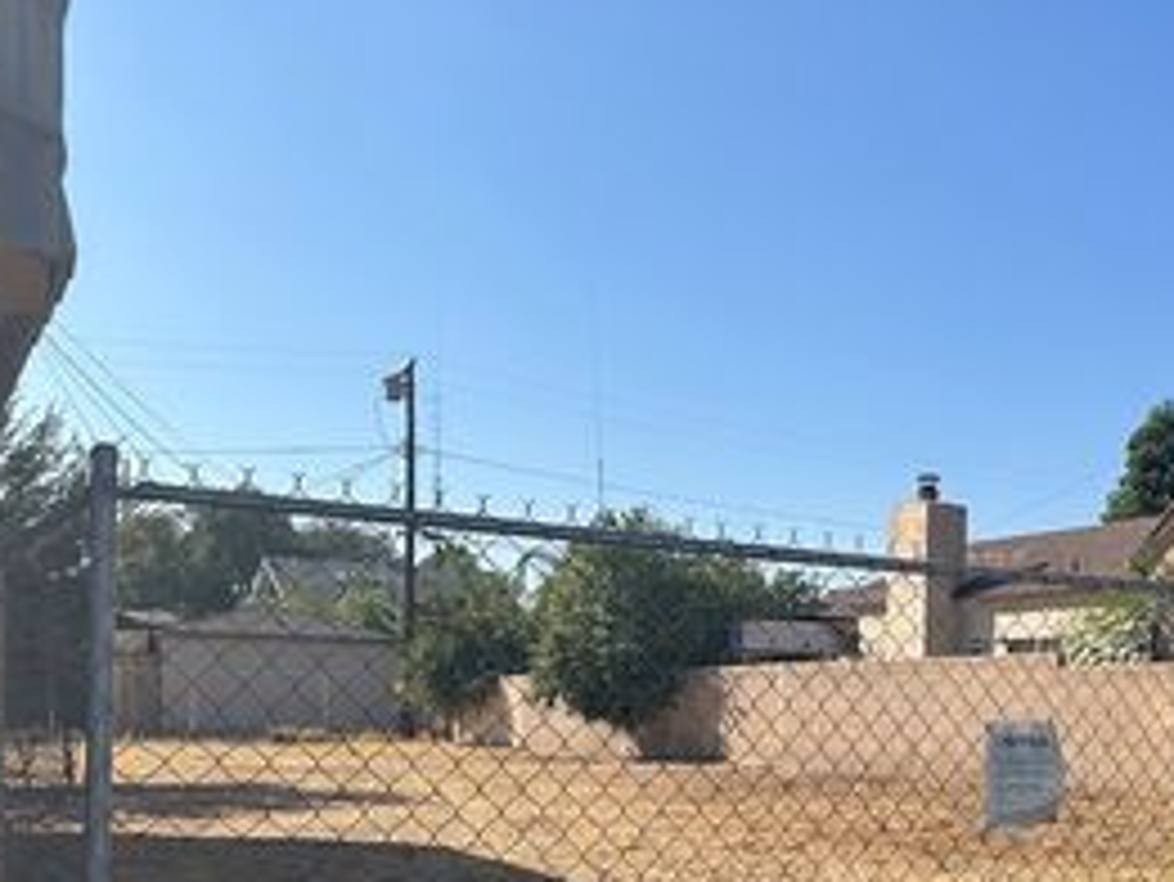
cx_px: 985
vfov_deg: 30.6
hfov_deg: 39.2
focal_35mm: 46
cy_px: 727
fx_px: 1561
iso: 80
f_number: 1.78
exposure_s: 1/4762
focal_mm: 6.86
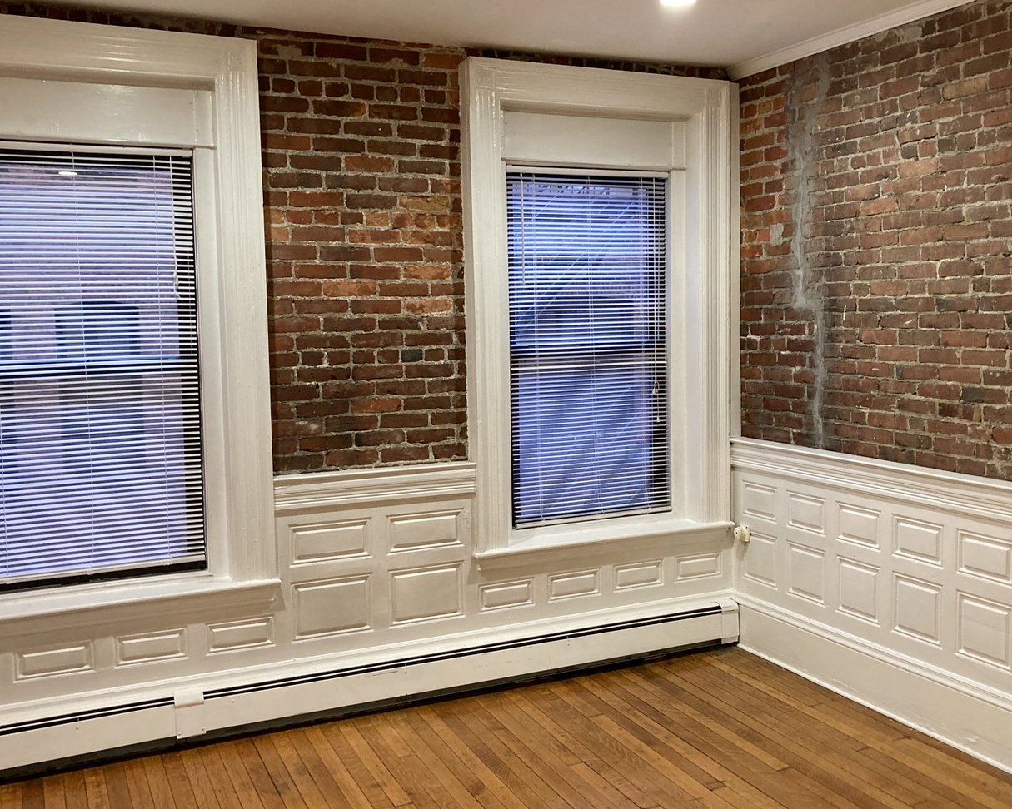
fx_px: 1078
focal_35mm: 36
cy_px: 400
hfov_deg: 50.2
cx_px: 566
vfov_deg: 41.2
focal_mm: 3.99
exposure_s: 1/60
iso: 200
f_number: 1.8
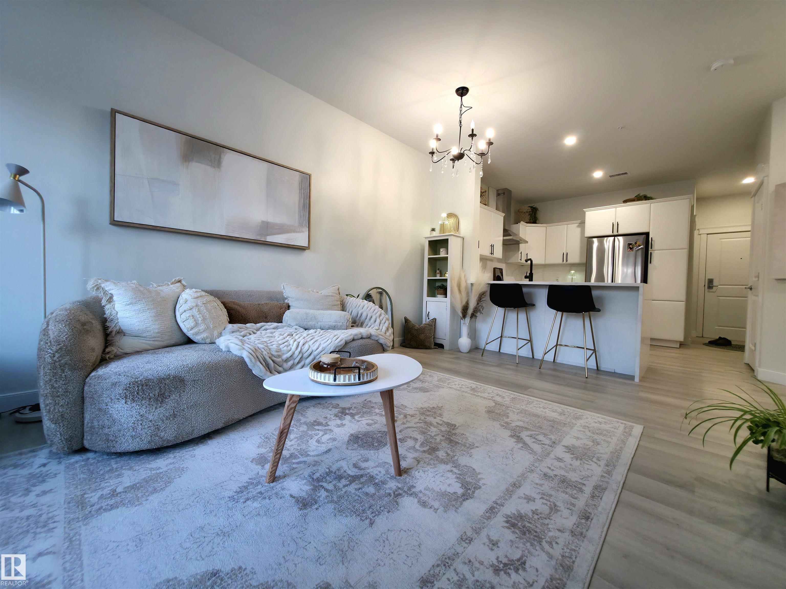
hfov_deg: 106.2
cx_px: 393
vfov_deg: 89.9
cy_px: 294
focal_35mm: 13
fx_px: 295
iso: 100
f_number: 1.9
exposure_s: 1/40
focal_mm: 2.2
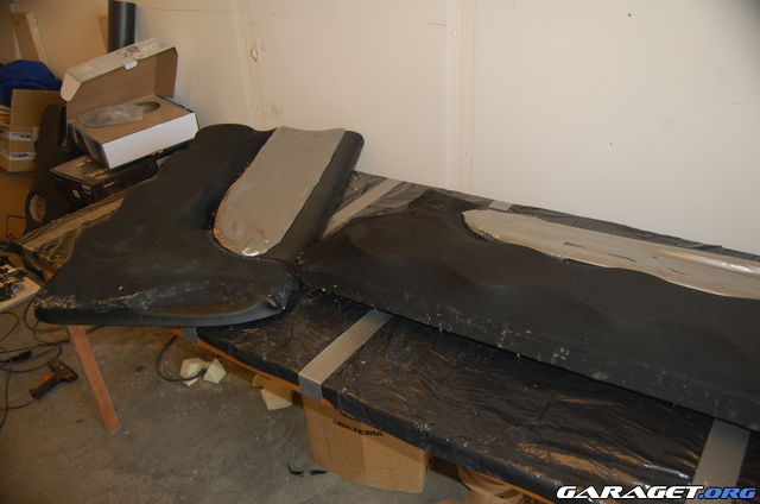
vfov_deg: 47.7
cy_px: 252
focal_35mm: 27
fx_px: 569
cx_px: 380
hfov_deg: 67.5
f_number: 3.5
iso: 400
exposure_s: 1/60
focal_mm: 18
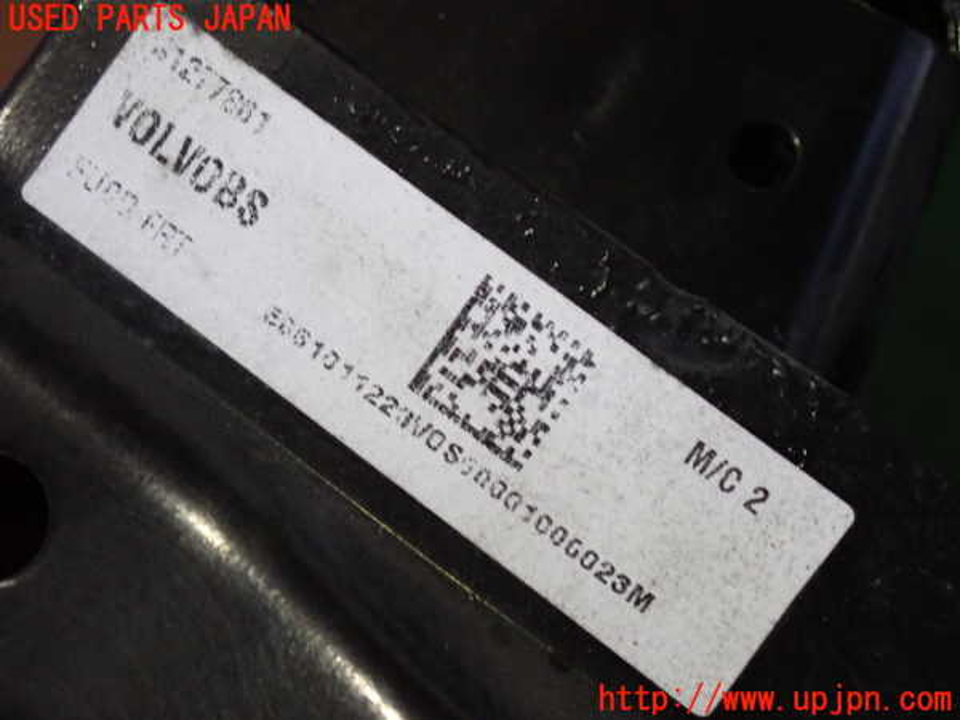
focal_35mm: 100
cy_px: 360
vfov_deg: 14.8
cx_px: 480
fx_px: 2773
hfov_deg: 19.6
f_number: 4.9
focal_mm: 18
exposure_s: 1/60
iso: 800
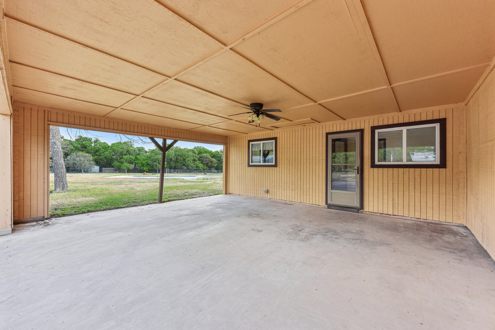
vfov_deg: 81.2
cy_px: 165
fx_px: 192
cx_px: 248
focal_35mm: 14
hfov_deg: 104.3
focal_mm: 14
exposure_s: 1/30
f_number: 8
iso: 100
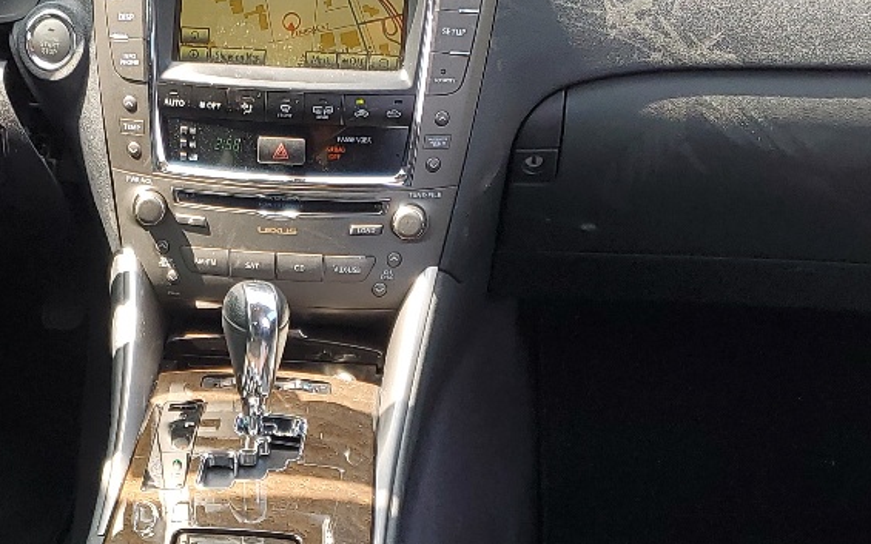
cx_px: 236
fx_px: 1851
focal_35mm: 78
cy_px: 567
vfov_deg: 16.3
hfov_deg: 26.2
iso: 50
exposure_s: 1/192
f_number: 1.5
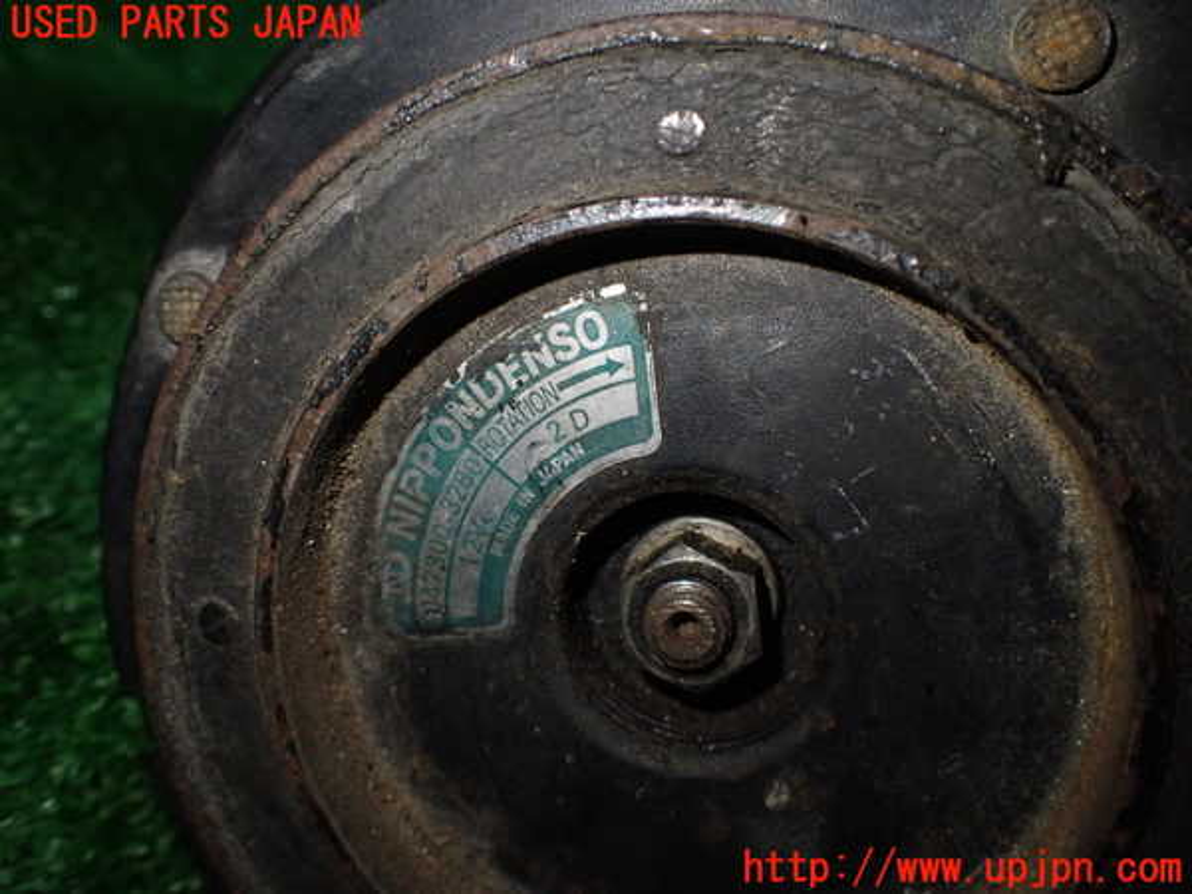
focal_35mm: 30
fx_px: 1033
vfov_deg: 46.8
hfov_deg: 60.0
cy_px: 447
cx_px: 596
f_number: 2.3
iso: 320
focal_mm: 5.4
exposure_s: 1/125
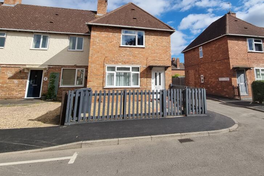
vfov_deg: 61.9
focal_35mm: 19
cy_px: 50
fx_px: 139
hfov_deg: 86.3
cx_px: 151
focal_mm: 2.2
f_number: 2.2
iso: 50
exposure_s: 1/2184
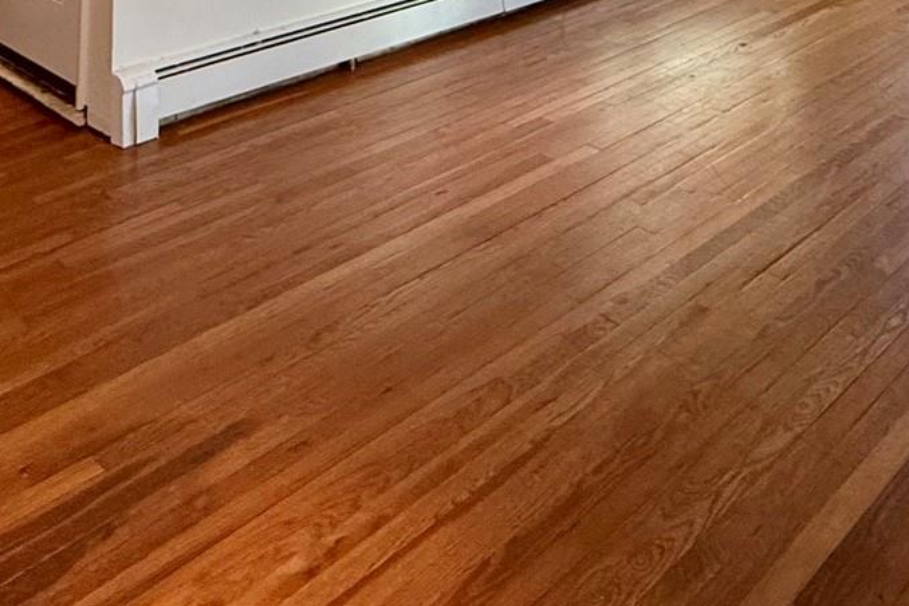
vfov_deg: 22.8
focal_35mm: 44
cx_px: 590
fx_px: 1111
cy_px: -374
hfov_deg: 44.0
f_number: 2.2
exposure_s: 1/120
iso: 320
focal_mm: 2.22
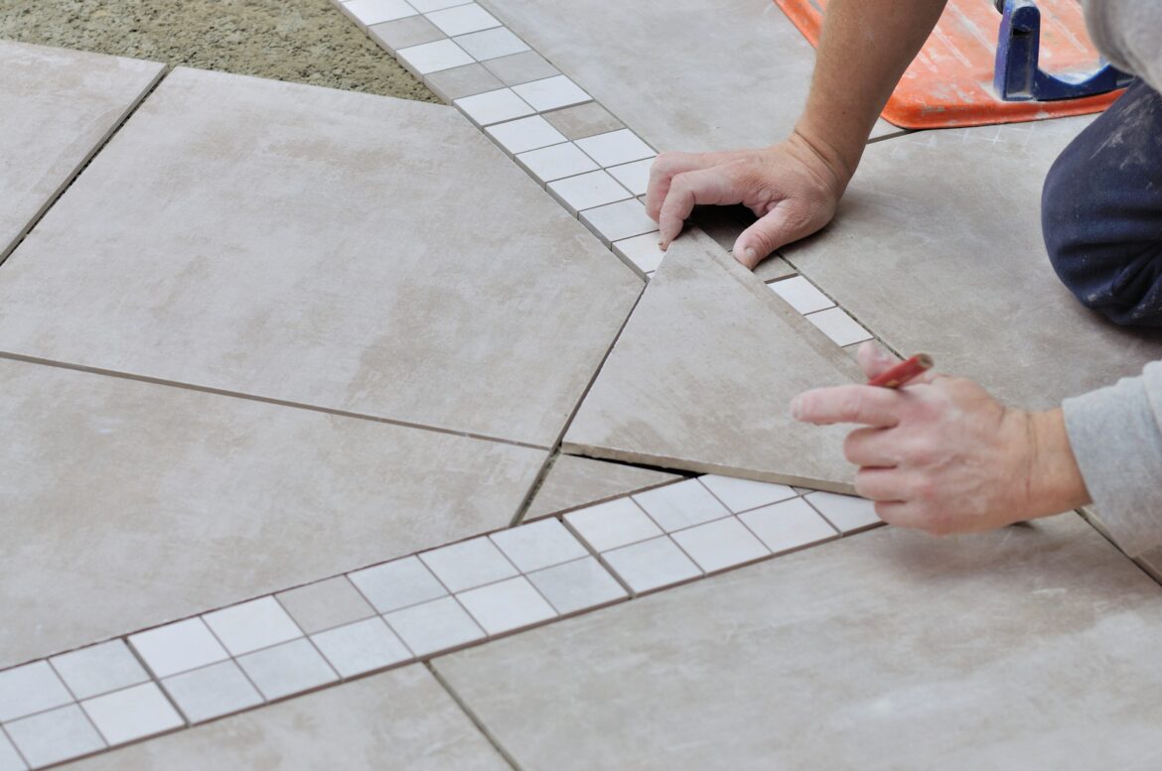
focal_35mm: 105
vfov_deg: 13.0
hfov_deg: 19.5
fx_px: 3385
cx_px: 581
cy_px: 386
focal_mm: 70
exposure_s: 1/320
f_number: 4.5
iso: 200
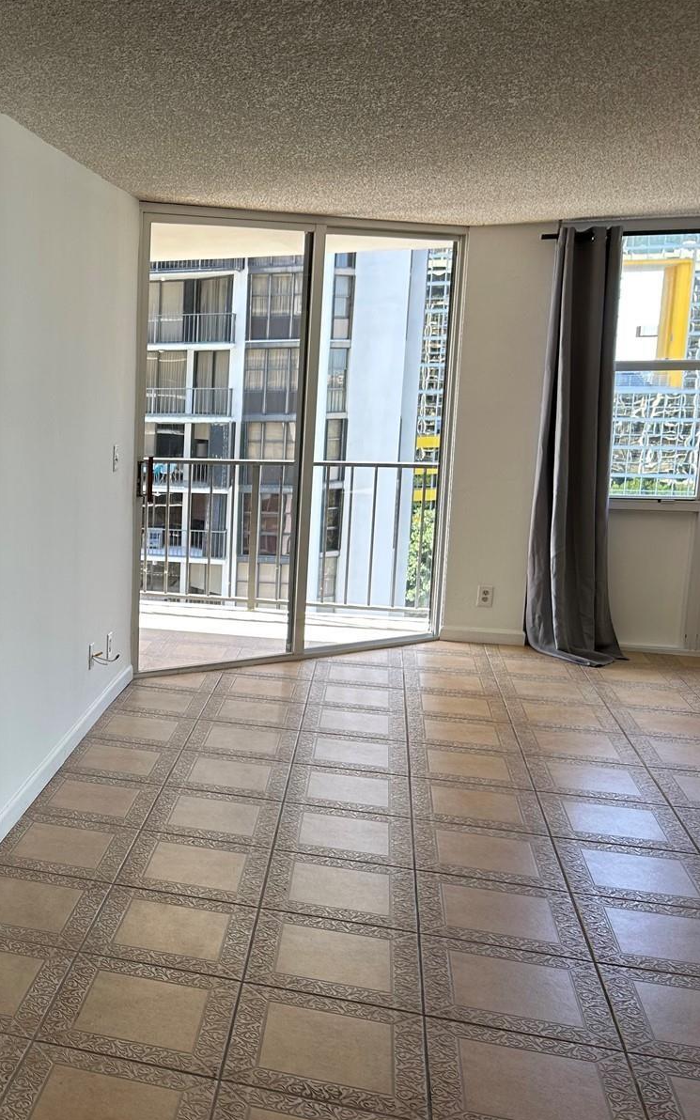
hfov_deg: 31.3
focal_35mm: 37
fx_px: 1129
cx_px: -34
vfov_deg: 52.7
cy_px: 559
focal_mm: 5.7
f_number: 1.5
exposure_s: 1/128
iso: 64
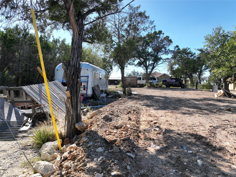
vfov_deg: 56.8
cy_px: 88
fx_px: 164
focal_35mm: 24
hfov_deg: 71.6
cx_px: 118
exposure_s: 1/2000
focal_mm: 12.29
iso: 110
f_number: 3.2
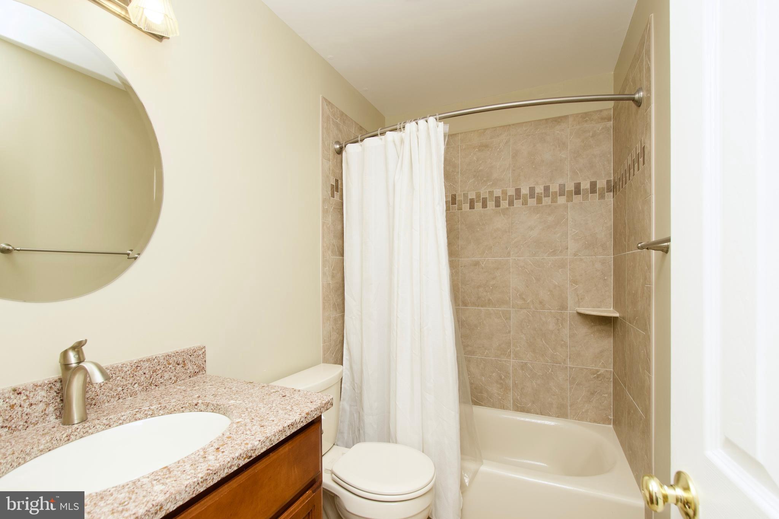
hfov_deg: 100.4
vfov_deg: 77.3
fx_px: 325
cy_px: 260
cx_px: 390
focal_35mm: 15
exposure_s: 1/200
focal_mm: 10
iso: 400
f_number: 7.1
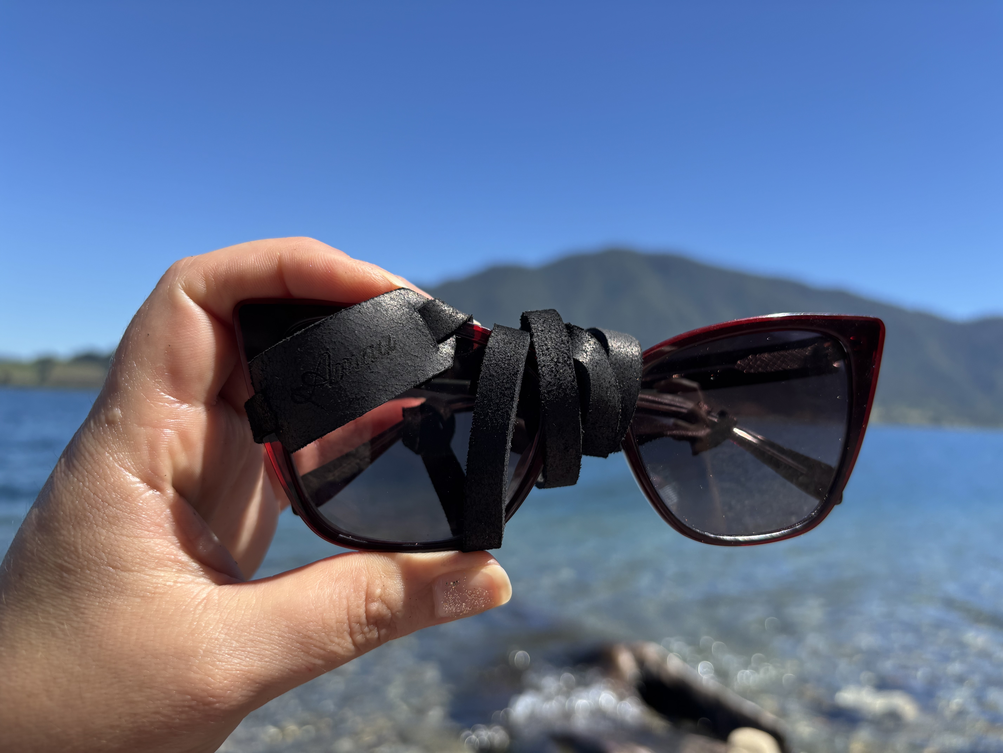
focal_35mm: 26
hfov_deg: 67.3
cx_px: 502
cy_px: 376
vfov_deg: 53.1
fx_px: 753
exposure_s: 1/2105
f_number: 1.6
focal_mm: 5.96
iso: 50
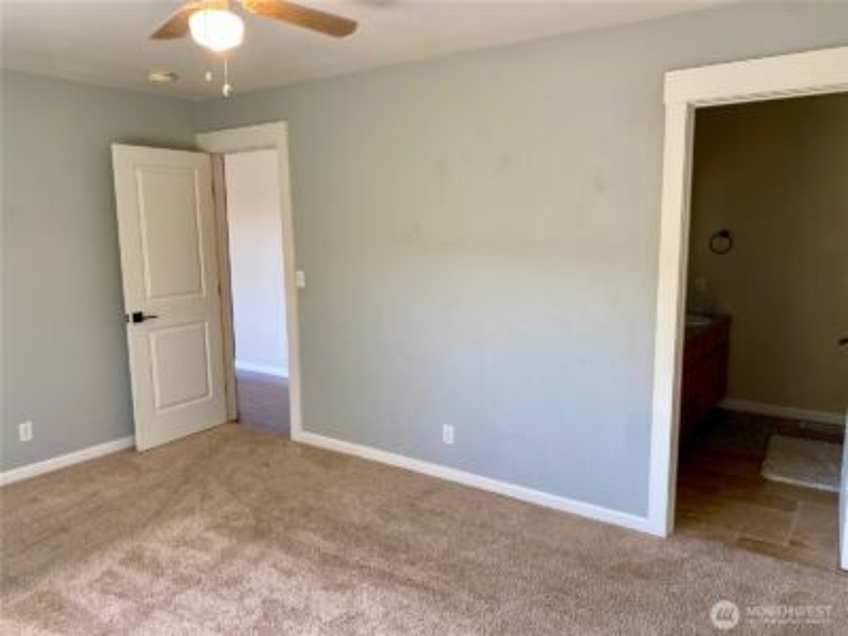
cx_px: 424
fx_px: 637
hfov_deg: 67.3
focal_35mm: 26
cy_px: 318
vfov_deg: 53.1
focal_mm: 4.25
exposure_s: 1/113
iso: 125
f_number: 1.8
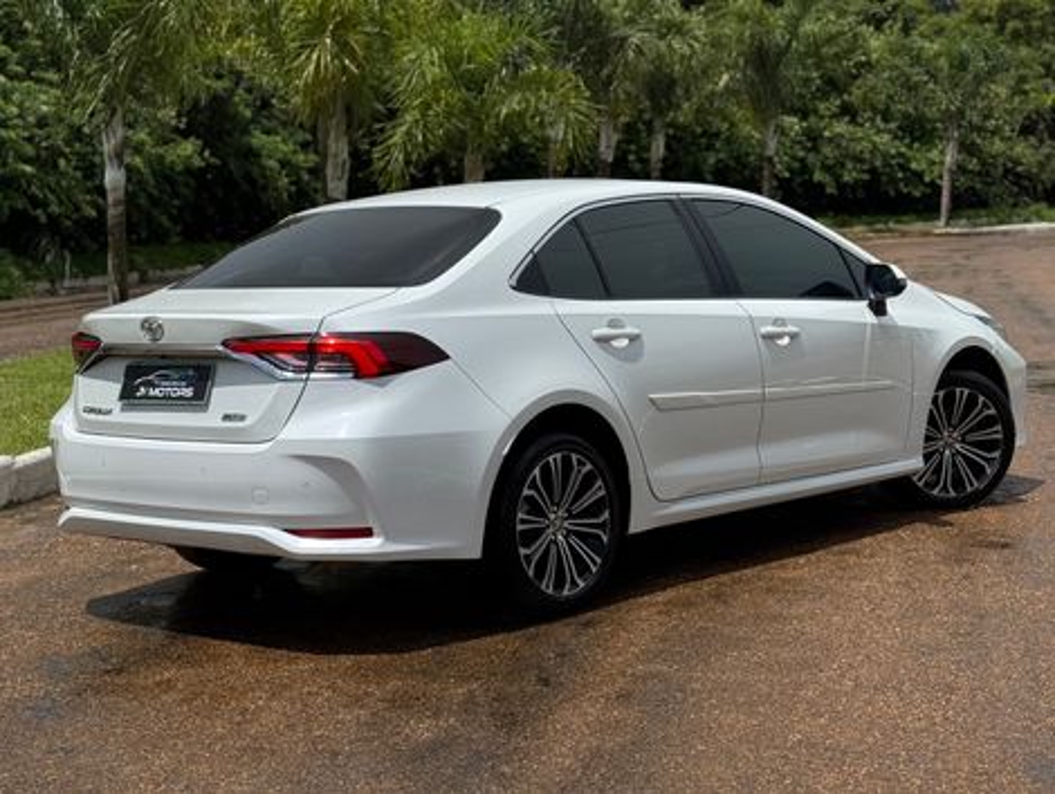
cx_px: 528
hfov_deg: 39.6
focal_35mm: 48
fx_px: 1465
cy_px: 397
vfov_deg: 30.3
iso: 64
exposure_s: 1/7937
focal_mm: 6.76
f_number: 1.78
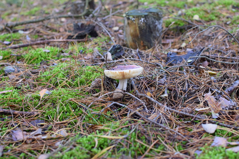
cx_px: 120
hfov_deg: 37.8
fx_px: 349
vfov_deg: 25.8
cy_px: 80
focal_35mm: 52
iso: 900
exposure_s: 1/125
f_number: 4
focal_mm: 35
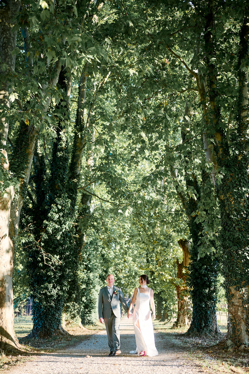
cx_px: 124
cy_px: 187
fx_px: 519
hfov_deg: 27.0
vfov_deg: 39.6
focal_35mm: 50
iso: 100
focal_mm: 50
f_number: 1.8
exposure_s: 1/250
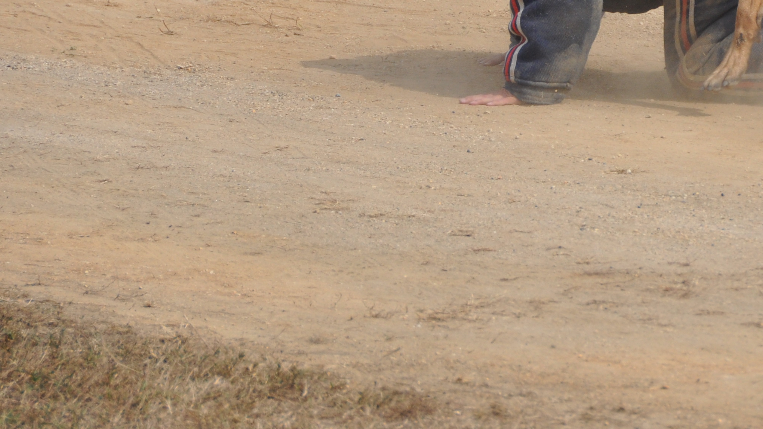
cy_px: 55
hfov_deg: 4.3
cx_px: 752
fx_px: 10096
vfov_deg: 2.4
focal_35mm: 499
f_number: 5.6
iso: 360
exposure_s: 1/2000
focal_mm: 150
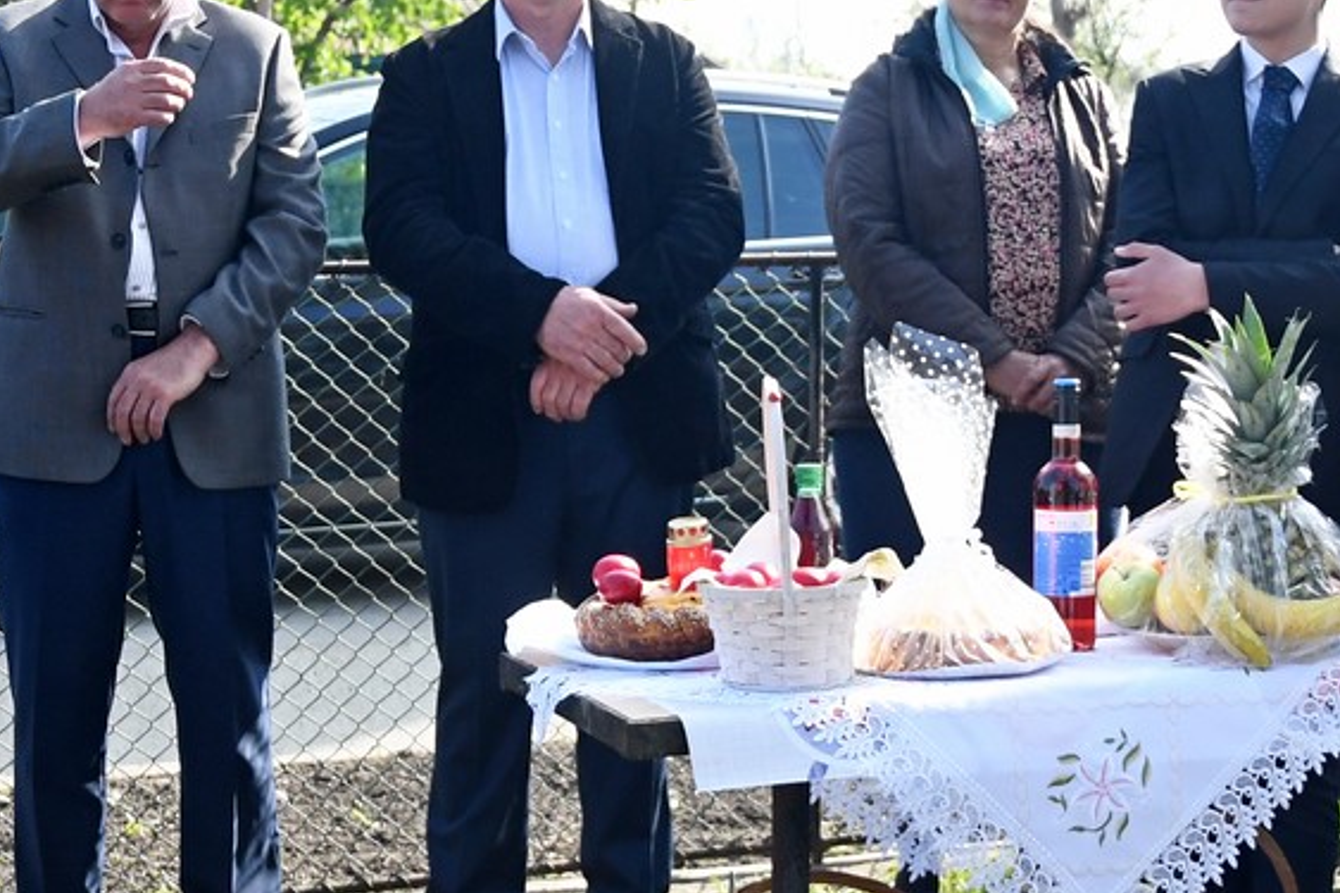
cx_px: 1285
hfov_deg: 29.7
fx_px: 2381
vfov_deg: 21.2
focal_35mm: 64
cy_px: 514
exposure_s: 1/4000
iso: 800
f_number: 2.8
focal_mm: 20
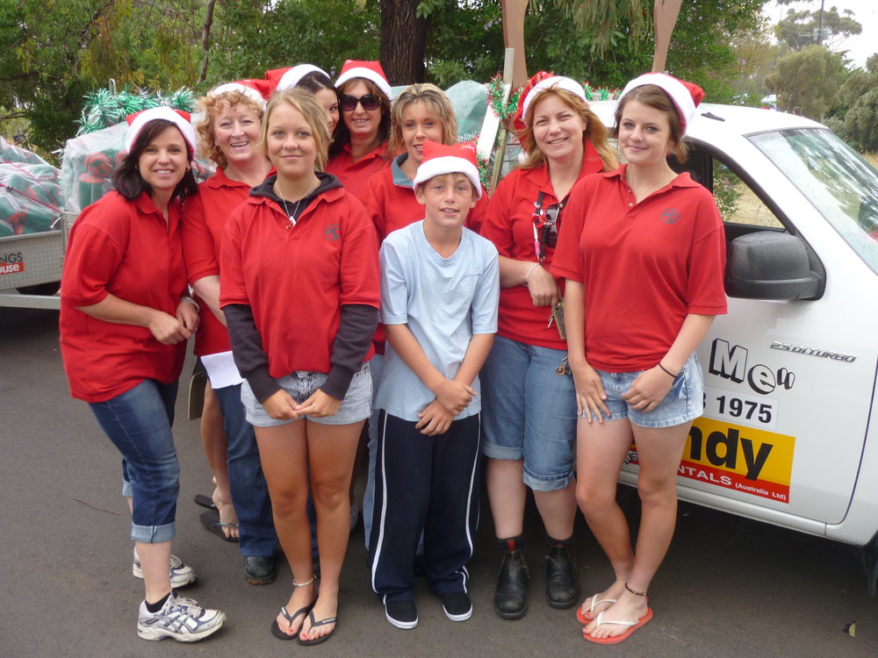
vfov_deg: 42.9
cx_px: 439
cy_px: 329
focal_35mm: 33
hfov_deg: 55.4
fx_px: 837
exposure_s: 1/80
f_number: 2.8
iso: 80
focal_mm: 5.5
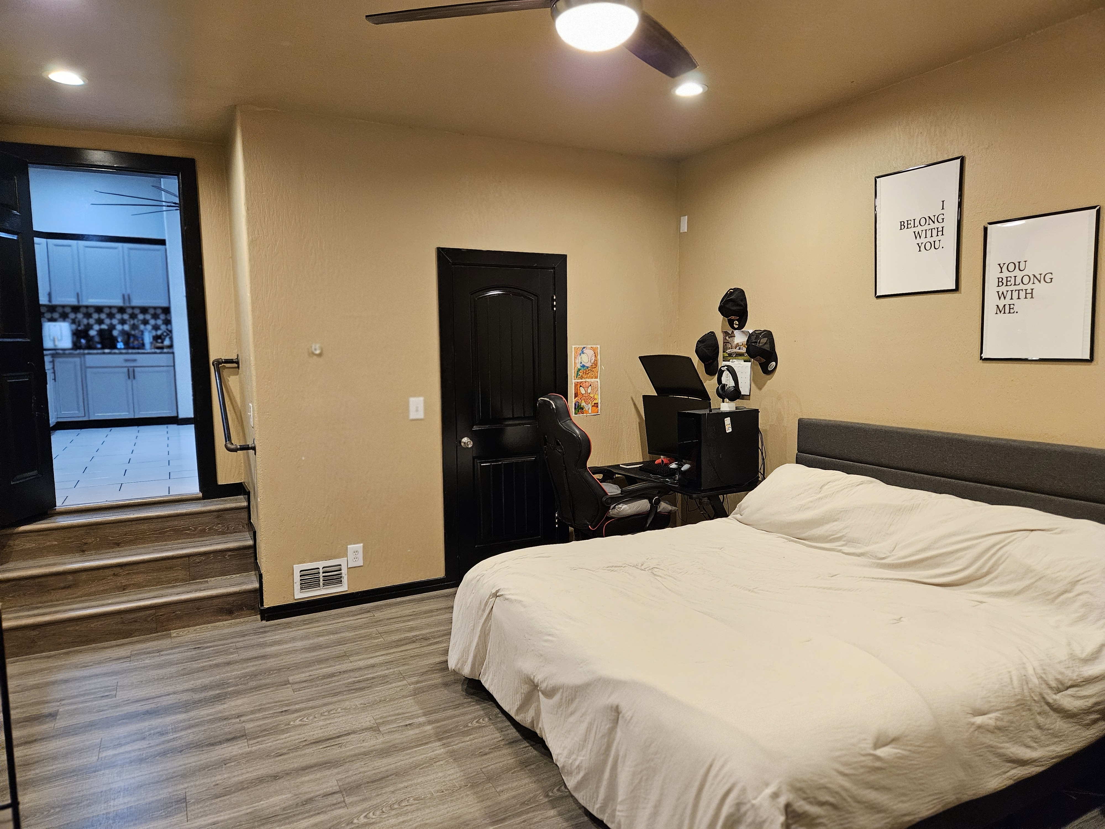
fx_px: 734
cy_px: 414
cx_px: 552
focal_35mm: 23
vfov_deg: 58.9
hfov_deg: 73.9
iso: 800
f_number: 1.8
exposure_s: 1/120
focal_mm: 5.4
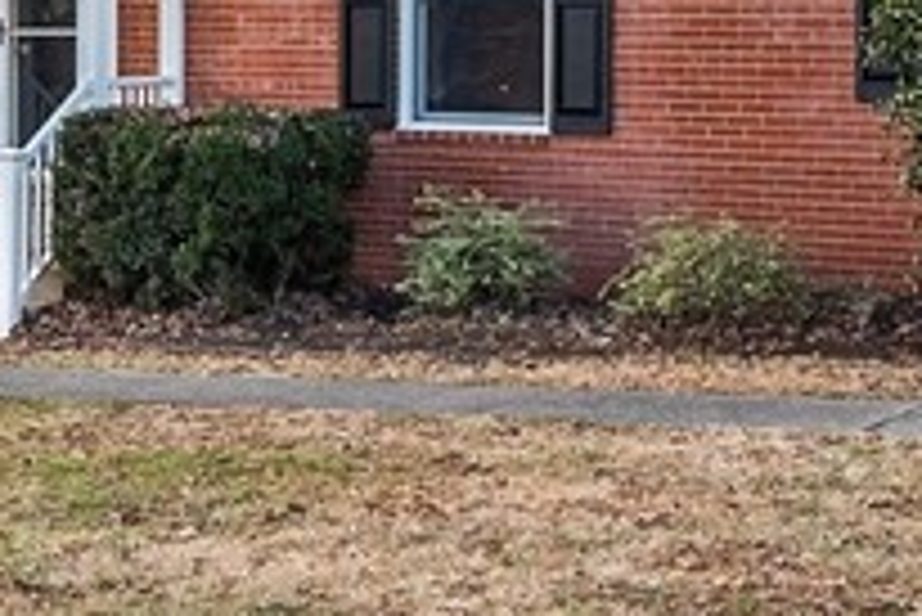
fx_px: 2307
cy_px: -508
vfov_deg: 13.6
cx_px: -205
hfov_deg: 21.0
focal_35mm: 90
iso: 800
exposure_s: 1/30
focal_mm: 17
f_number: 11
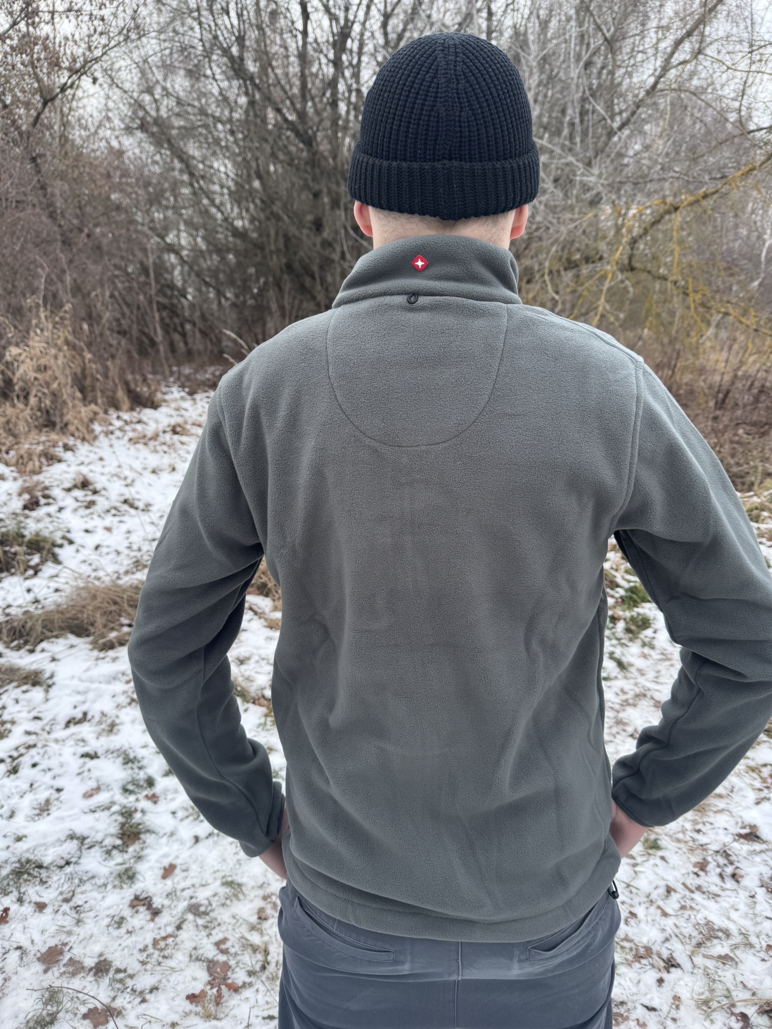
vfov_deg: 71.6
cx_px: 386
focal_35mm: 24
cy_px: 514
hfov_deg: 56.8
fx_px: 714
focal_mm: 6.76
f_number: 1.78
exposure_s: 1/244
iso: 64
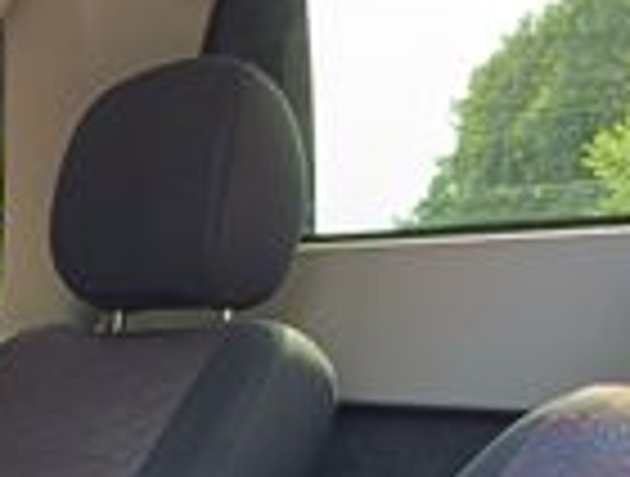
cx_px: 68
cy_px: 706
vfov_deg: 15.8
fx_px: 1589
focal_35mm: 87
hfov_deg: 21.9
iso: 358
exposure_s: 1/121
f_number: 1.5
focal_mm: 4.94
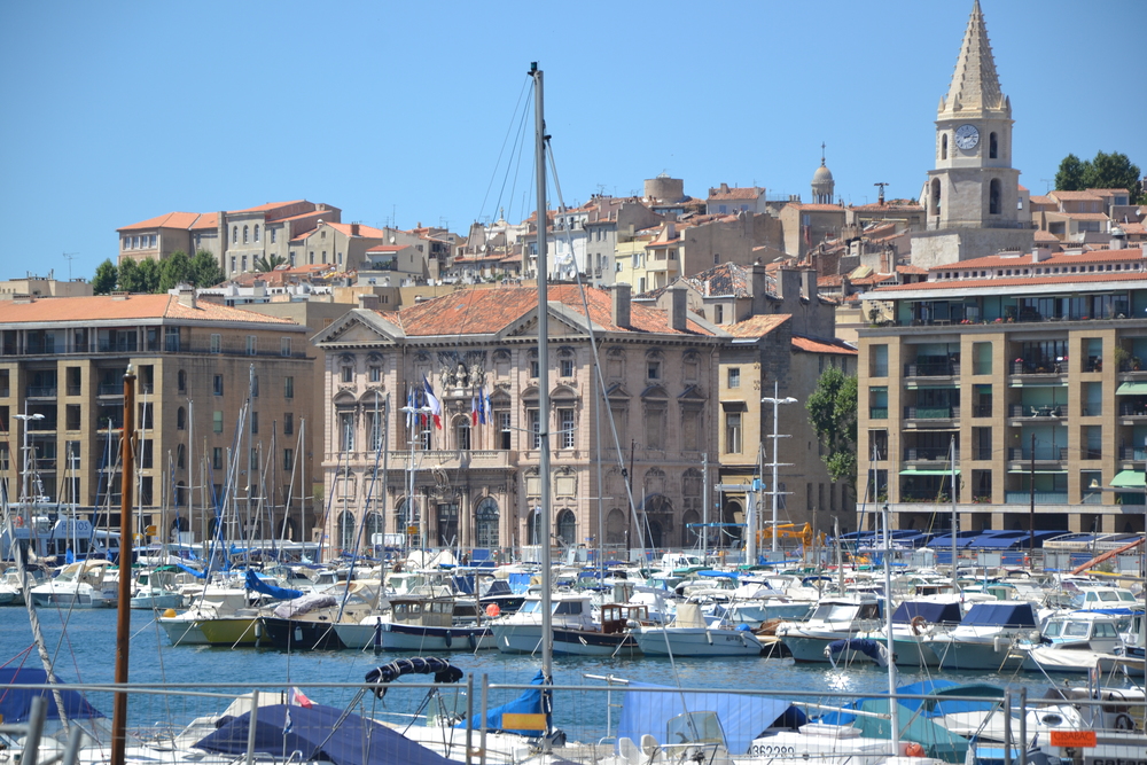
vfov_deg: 8.7
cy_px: 382
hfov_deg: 13.0
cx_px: 574
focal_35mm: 158
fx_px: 5019
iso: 140
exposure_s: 1/500
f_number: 5.6
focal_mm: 105
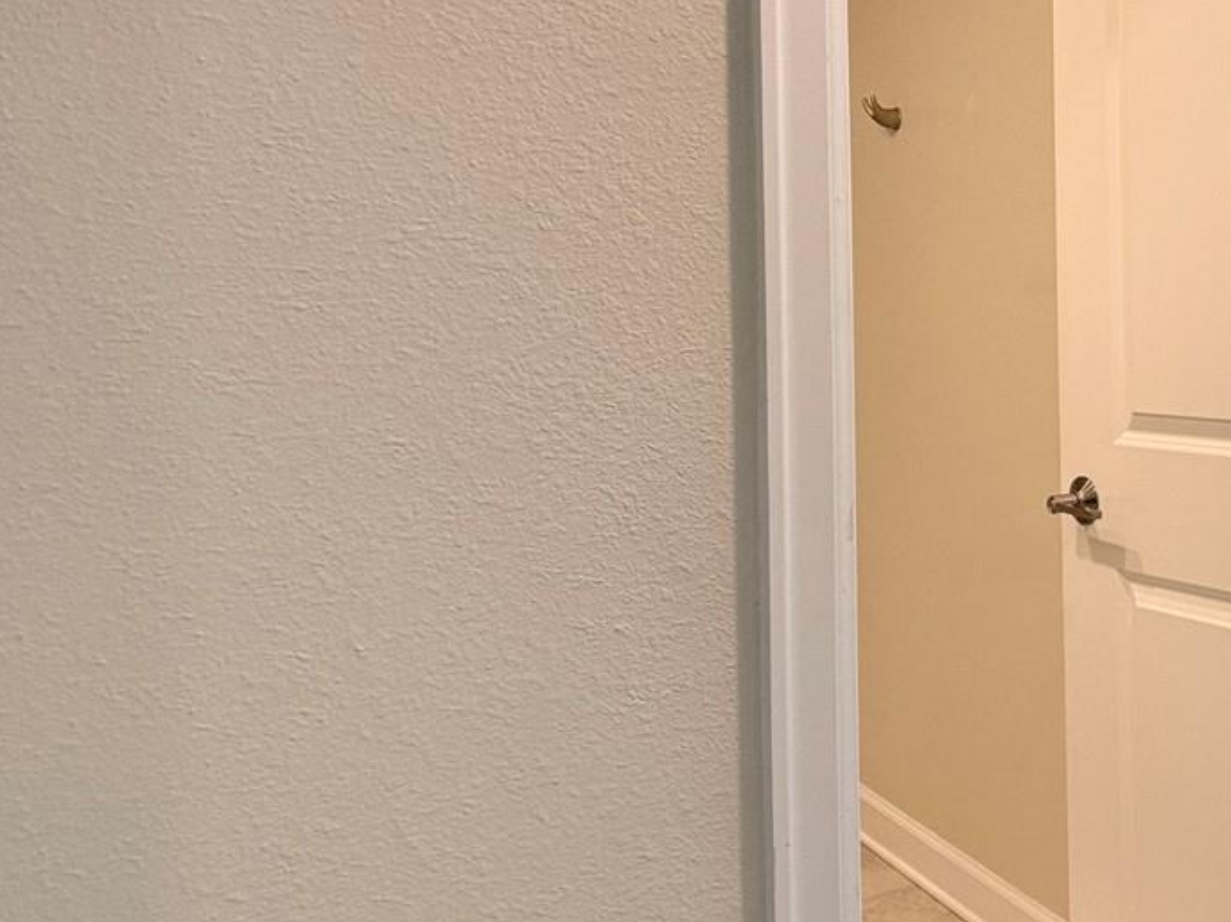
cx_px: 1312
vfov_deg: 25.9
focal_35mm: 56
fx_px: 1991
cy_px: 273
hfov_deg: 31.1
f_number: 1.78
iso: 200
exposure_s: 1/212
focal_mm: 6.76
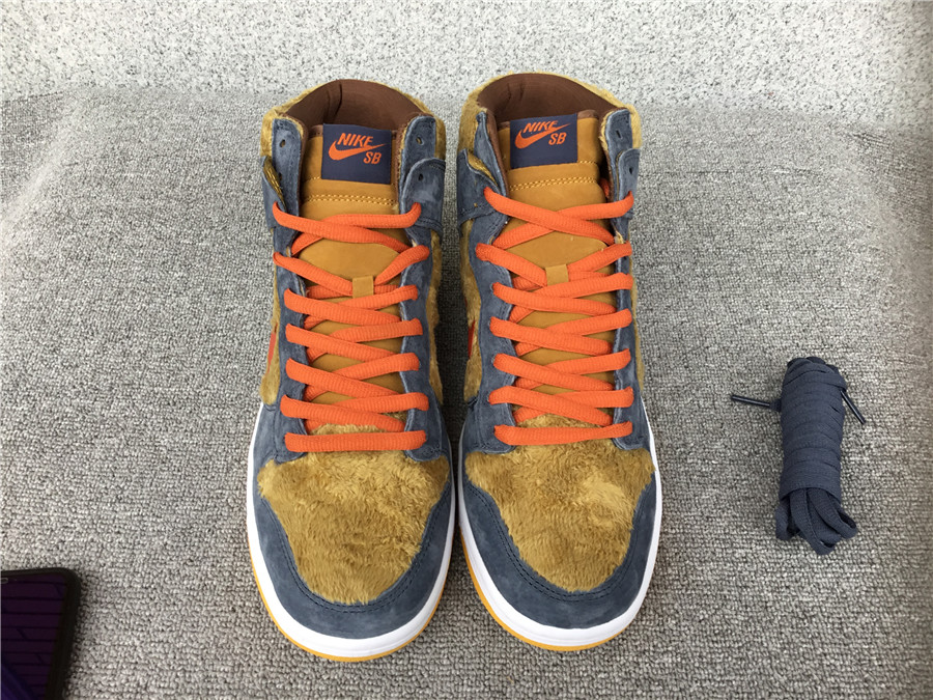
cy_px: 350
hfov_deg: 58.4
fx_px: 836
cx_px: 466
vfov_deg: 45.4
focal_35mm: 31
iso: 32
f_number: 2.4
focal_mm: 3.3
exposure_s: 1/50
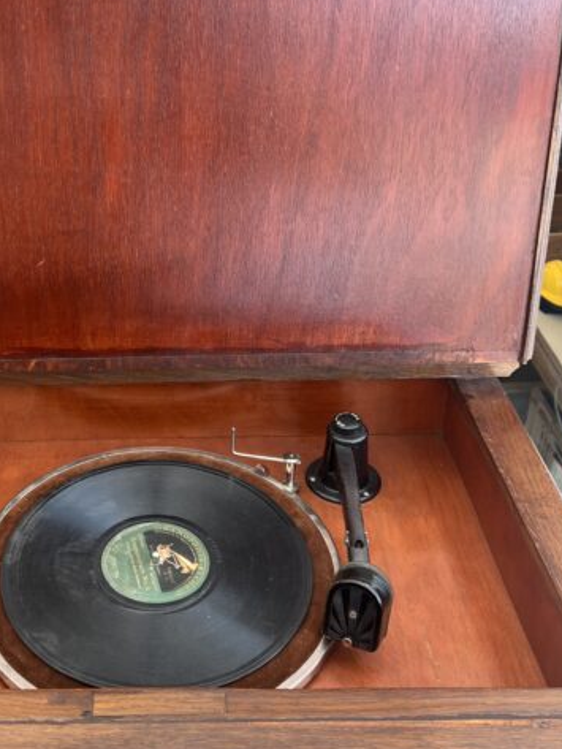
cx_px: 142
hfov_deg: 32.3
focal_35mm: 44
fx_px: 952
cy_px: 337
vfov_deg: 42.9
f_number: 1.5
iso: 40
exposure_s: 1/271
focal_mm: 5.7
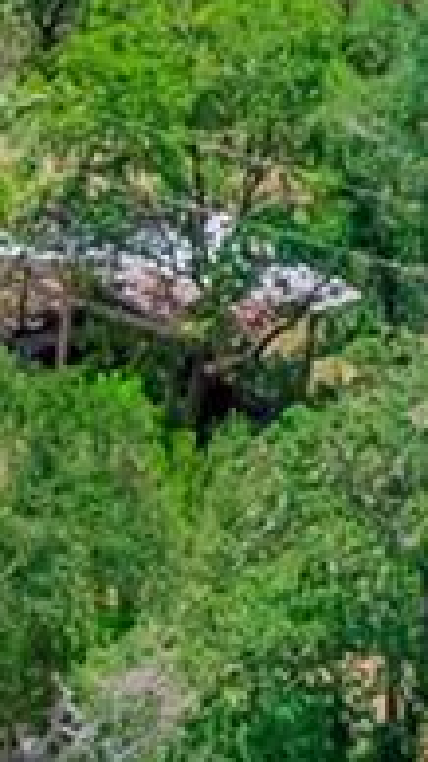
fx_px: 4907
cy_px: 634
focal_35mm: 243
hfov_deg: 4.6
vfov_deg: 8.9
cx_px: -1225
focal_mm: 8.38
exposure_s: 1/1500
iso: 110
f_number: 2.8
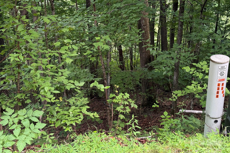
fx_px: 319
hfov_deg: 39.6
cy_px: 74
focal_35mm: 50
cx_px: 115
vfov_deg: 27.0
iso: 160
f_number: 1.78
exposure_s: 1/81
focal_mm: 6.76
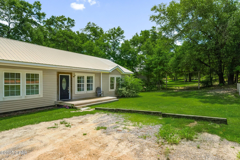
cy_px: 80
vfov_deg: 64.6
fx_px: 127
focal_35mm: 19
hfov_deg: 86.9
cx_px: 120
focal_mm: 19
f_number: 9
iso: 400
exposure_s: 1/250
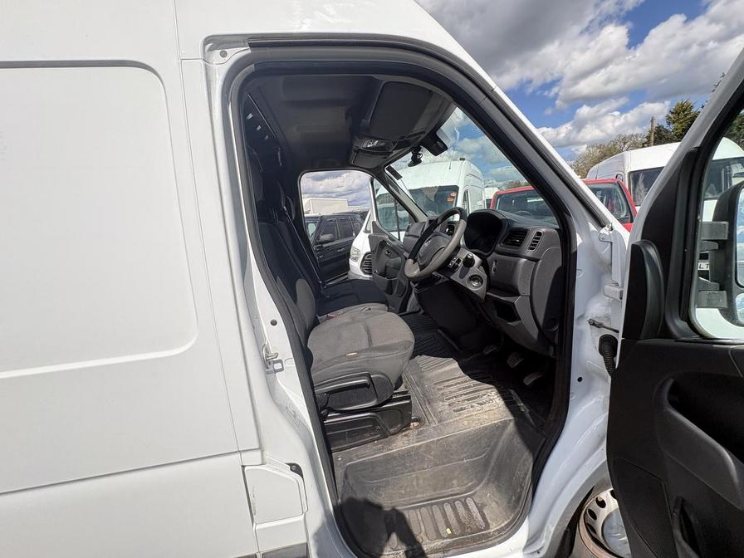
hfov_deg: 102.1
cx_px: 372
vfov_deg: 85.7
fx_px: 301
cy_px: 279
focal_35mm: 14
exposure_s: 1/771
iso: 40
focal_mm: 2.22
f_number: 2.2
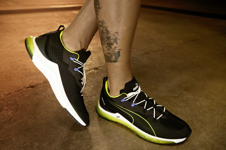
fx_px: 201
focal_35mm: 32
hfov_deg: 58.7
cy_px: 75
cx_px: 113
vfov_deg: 41.1
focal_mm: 32
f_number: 5.6
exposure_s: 1/640
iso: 1600
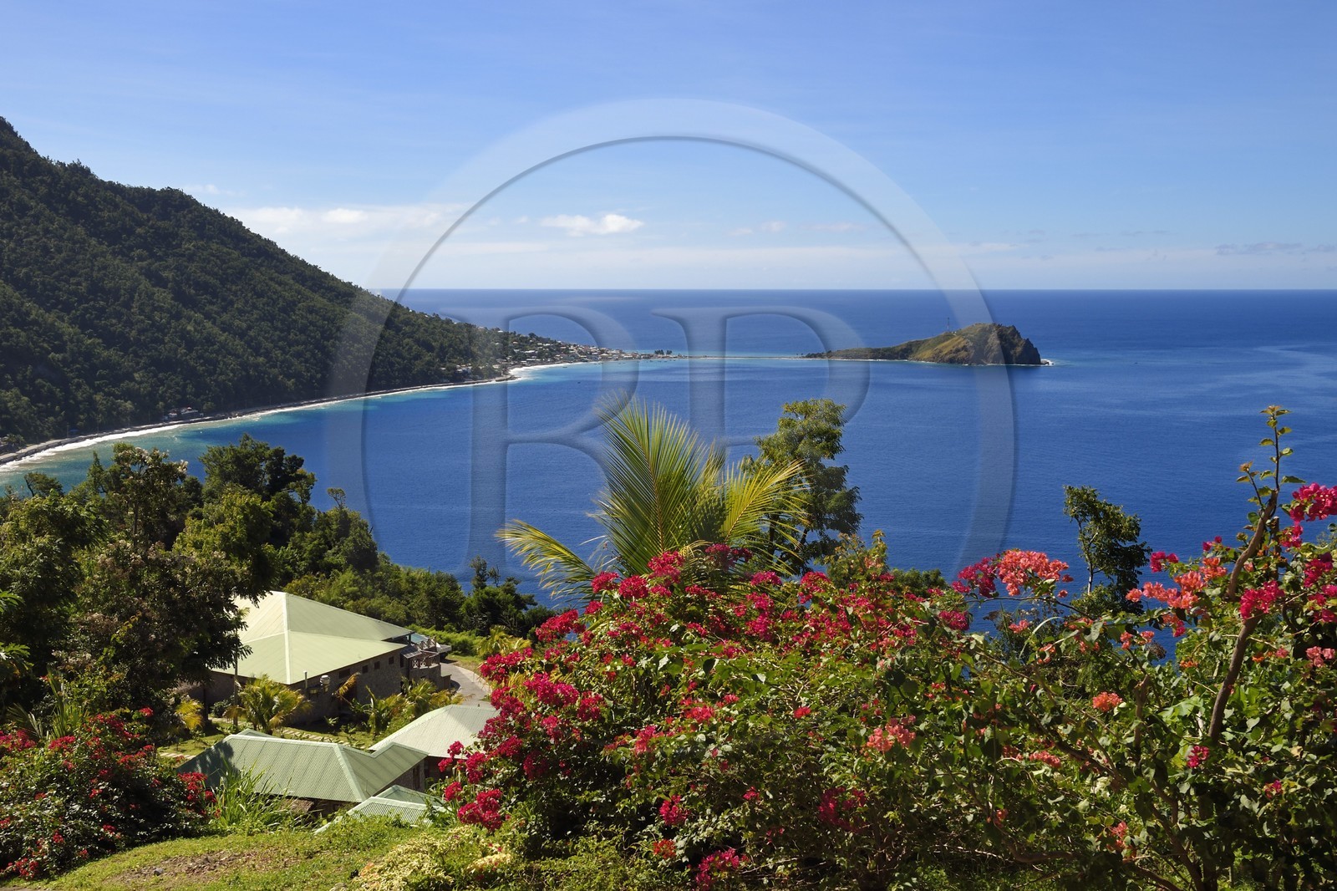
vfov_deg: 33.4
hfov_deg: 48.5
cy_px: 446
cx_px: 668
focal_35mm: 40
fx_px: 1485
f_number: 14
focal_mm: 40
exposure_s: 1/320
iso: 200
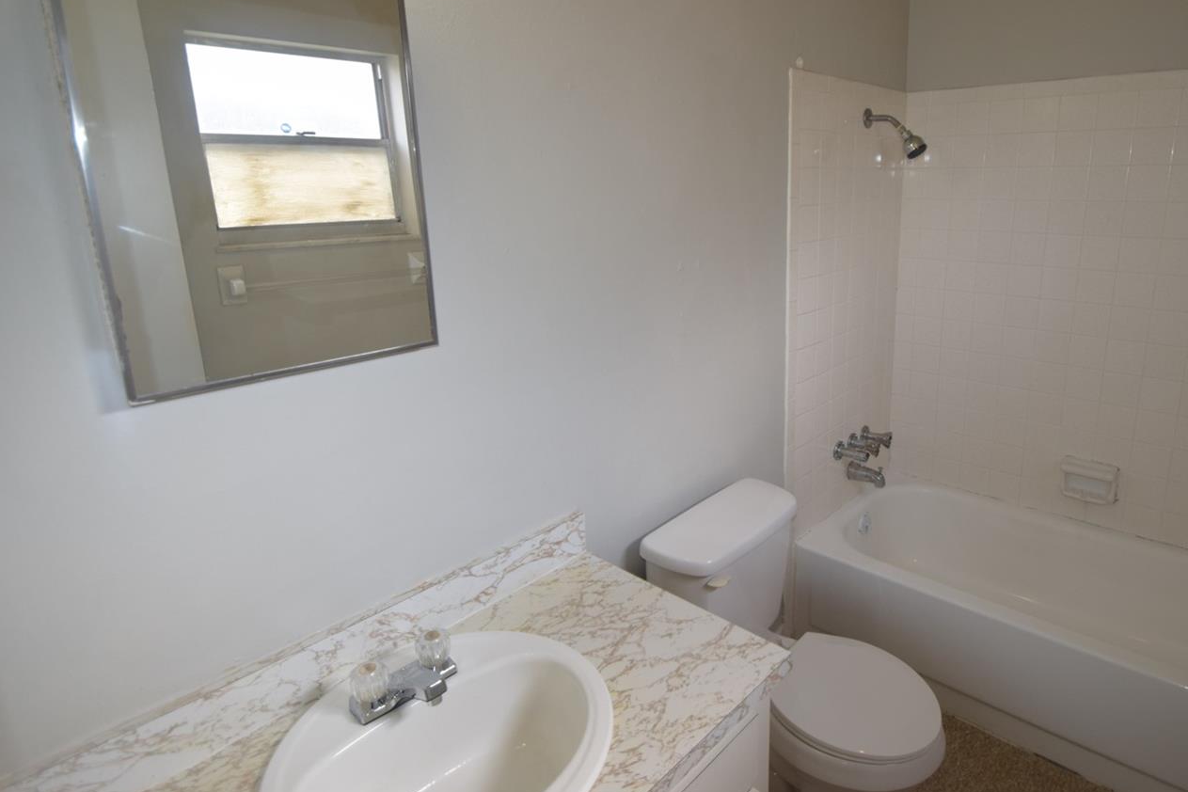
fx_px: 627
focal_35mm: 19
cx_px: 721
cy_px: 336
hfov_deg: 85.7
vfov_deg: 64.2
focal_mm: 10
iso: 400
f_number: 3.5
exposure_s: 1/160
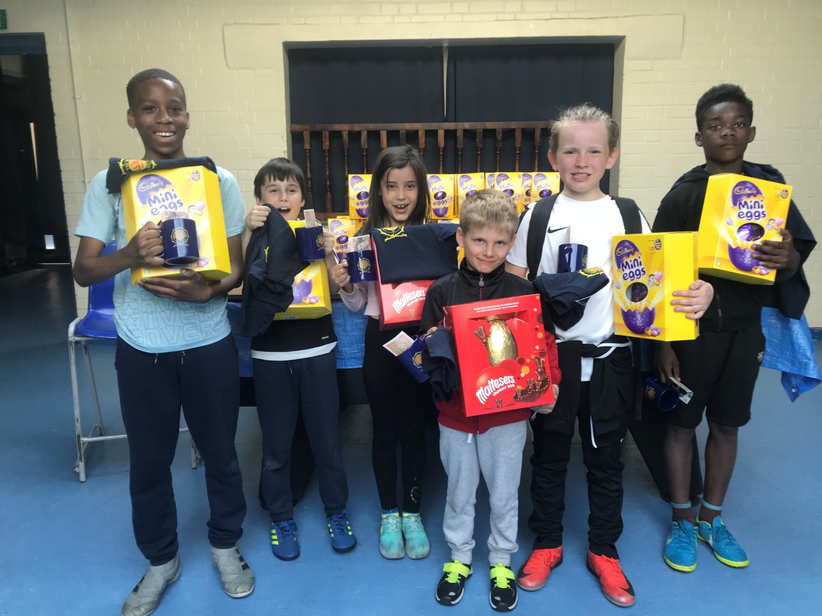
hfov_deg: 63.4
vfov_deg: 49.7
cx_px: 411
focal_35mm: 28
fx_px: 665
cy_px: 308
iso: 32
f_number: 1.8
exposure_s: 1/50
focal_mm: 3.99
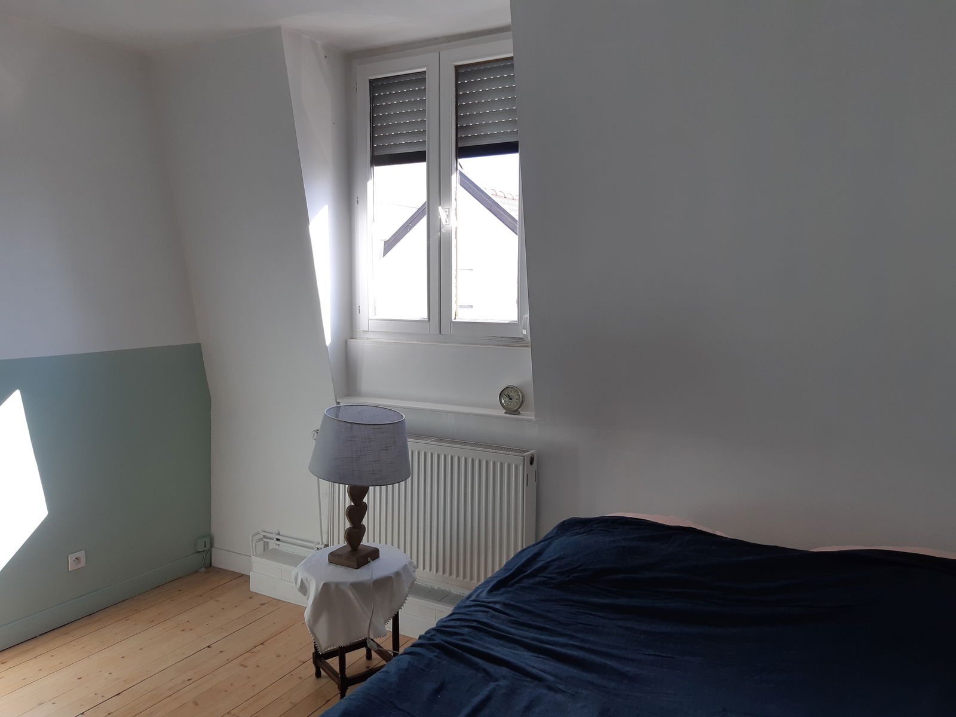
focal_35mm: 26
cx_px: 478
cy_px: 358
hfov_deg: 67.3
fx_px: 718
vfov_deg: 53.1
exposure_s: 1/183
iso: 40
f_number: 1.7
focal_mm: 3.93
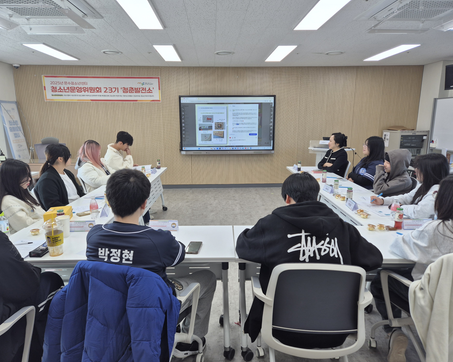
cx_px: 224
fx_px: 322
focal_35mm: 24
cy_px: 181
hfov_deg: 70.3
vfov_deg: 58.8
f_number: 1.8
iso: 32
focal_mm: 5.4
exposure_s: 1/120
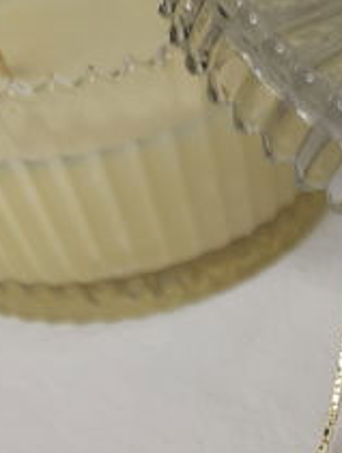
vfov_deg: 29.0
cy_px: 536
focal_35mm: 58
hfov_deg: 24.1
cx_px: 346
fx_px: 762
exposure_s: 1/30
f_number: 1.8
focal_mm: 5.4
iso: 50
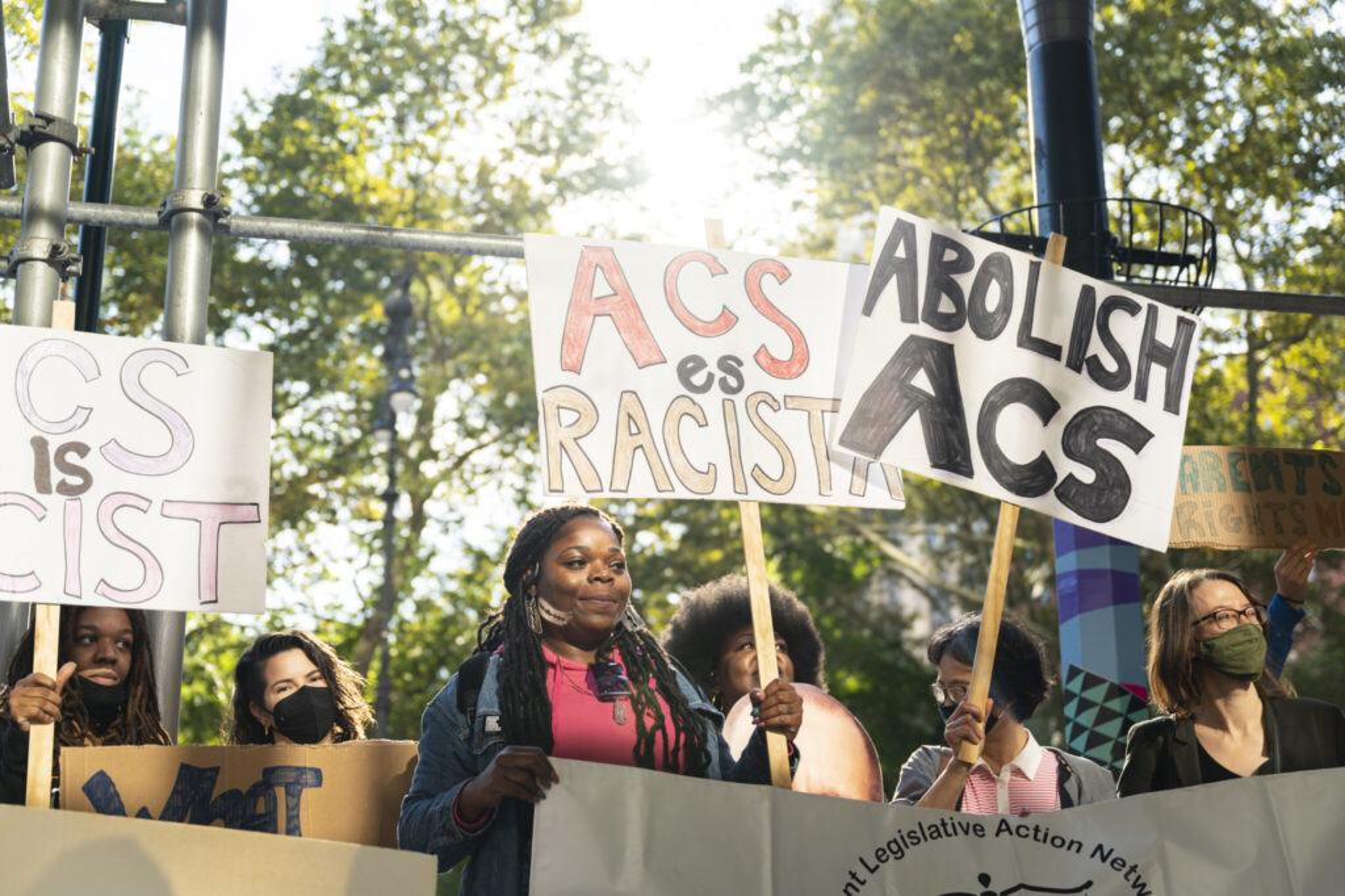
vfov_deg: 29.2
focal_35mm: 46
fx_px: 1718
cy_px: 448
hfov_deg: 42.8
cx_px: 672
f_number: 2.8
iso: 100
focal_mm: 46
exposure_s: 1/640
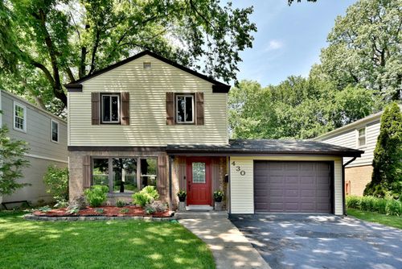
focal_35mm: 21
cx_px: 201
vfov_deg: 59.6
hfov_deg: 81.2
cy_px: 134
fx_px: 235
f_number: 8
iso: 200
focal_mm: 14
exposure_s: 1/250
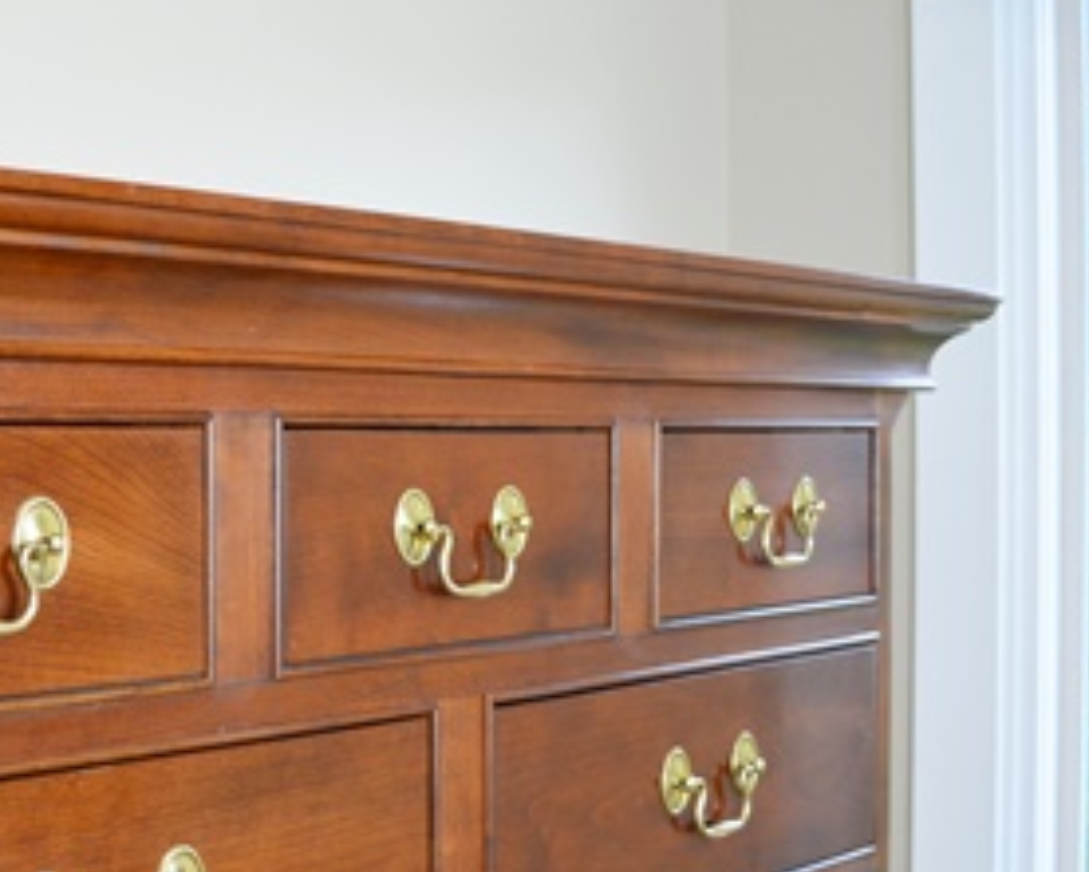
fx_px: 1773
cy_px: 489
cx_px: 12
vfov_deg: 27.6
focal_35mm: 55
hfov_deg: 31.7
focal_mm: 18
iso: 800
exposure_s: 1/50
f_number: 3.5
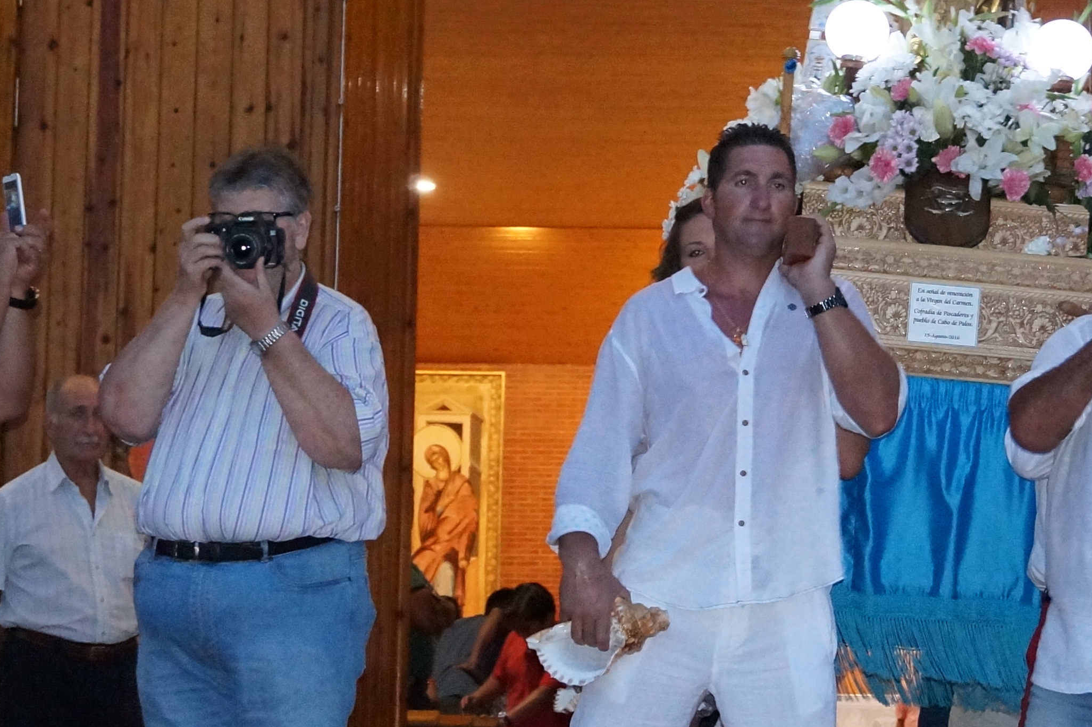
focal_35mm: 129
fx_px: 3912
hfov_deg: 15.8
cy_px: 347
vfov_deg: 10.6
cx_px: 885
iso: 3200
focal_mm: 36
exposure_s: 1/60
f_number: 5.6
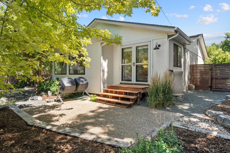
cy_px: 72
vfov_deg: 64.4
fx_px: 121
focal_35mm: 19
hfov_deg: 86.7
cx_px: 127
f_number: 8
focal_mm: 17
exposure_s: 1/40
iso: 400
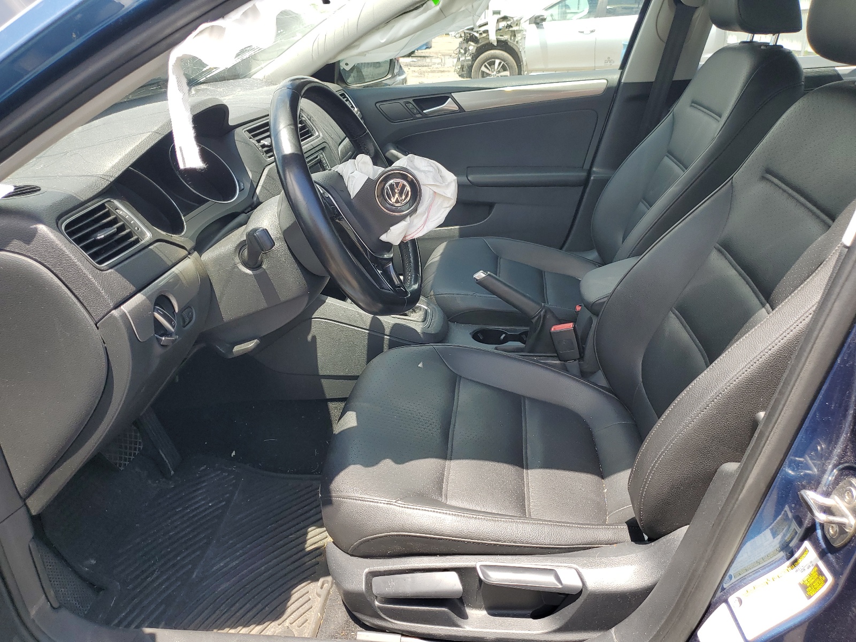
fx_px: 643
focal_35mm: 26
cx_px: 428
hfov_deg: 67.3
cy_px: 321
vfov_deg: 53.1
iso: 50
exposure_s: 1/625
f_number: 1.5
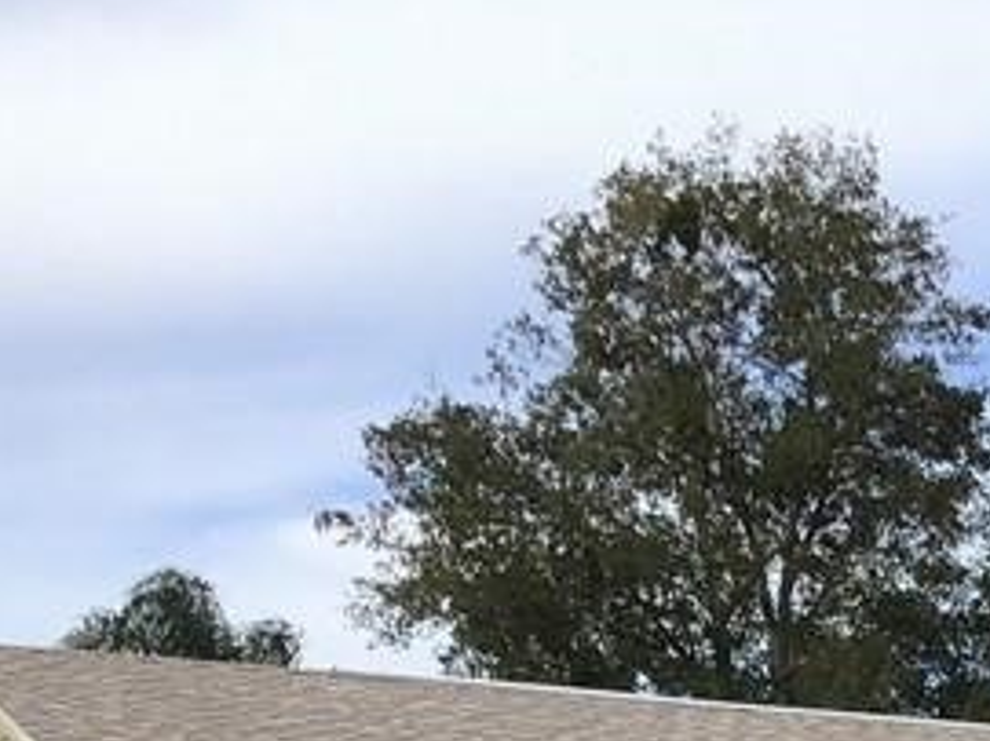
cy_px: 1248
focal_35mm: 117
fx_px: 3345
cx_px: 1447
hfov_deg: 15.6
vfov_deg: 11.9
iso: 25
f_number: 2.4
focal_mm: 3.3
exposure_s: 1/1181
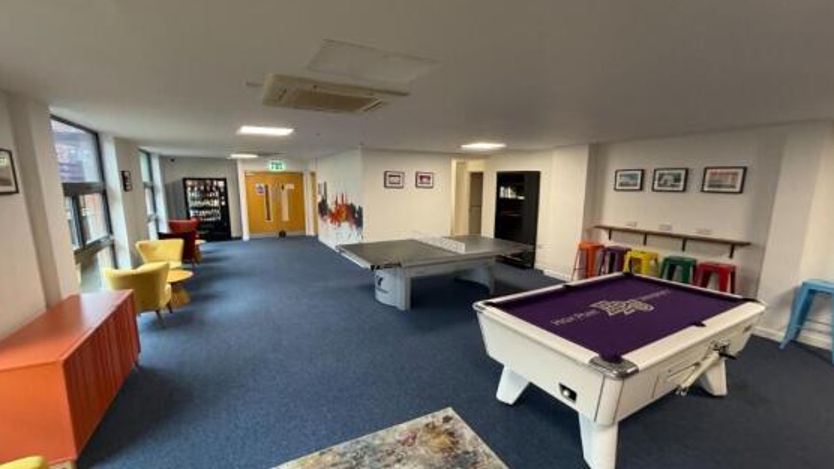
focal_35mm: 16
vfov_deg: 67.1
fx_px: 354
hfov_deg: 99.4
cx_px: 424
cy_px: 245
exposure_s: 1/50
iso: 250
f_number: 2.2
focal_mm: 2.22
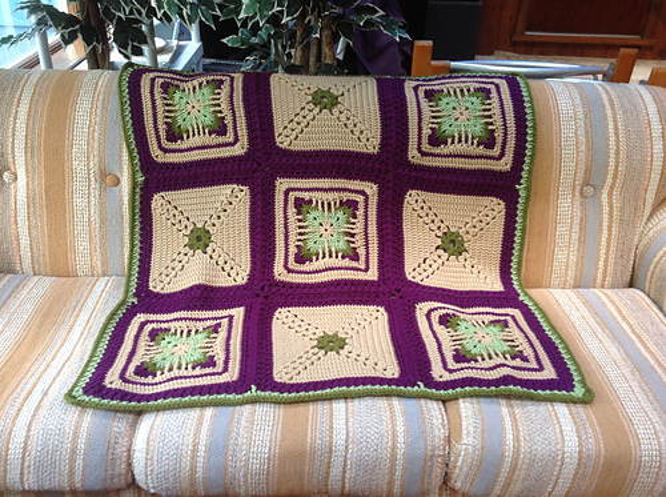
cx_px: 333
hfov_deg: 52.7
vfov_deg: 40.6
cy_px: 248
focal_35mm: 35
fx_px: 672
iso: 125
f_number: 2.4
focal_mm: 4.28
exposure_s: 1/15
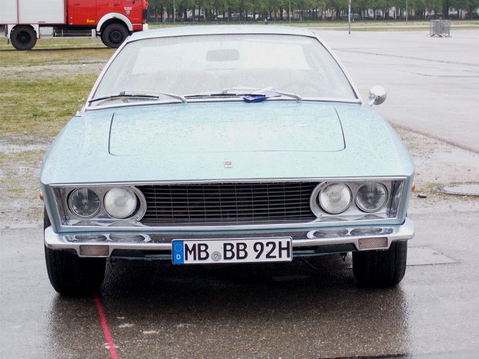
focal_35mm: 99
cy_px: 180
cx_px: 240
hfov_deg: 19.8
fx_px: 1370
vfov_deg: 14.9
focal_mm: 17.6
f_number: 5.5
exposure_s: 1/60
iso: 125
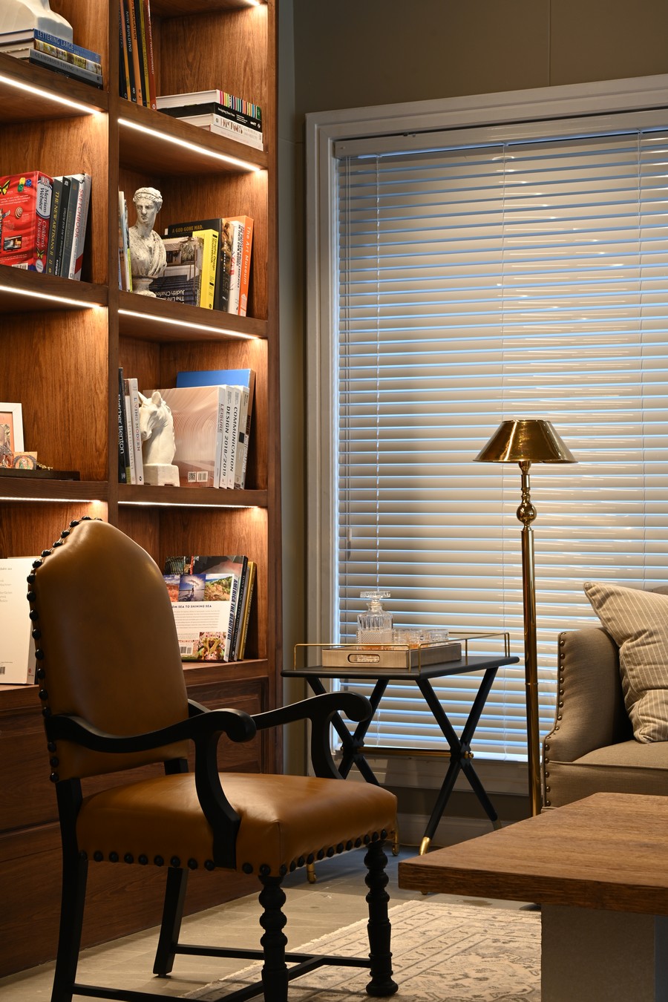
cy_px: 501
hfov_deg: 21.9
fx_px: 1726
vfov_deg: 32.4
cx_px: 334
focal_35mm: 62
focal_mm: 62
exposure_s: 1/1.6
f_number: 10
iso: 160
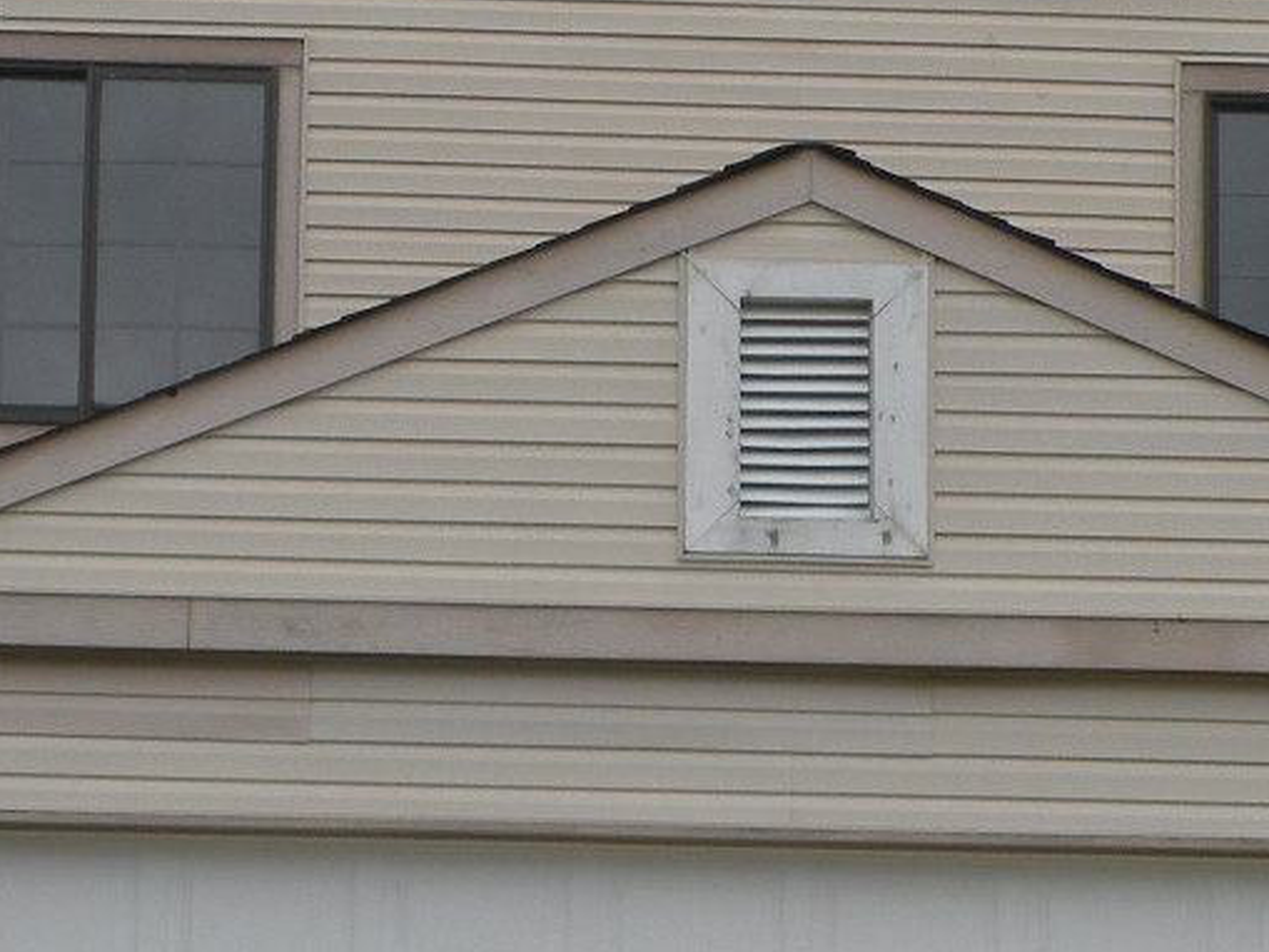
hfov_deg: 14.9
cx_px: 494
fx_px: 4840
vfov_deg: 11.2
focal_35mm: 132
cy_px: 740
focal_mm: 7.4
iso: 64
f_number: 5
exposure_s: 1/160
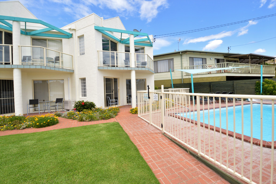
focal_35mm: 15
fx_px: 115
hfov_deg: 100.4
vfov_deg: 77.2
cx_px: 138
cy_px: 92
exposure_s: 1/200
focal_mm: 10
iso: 400
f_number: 13
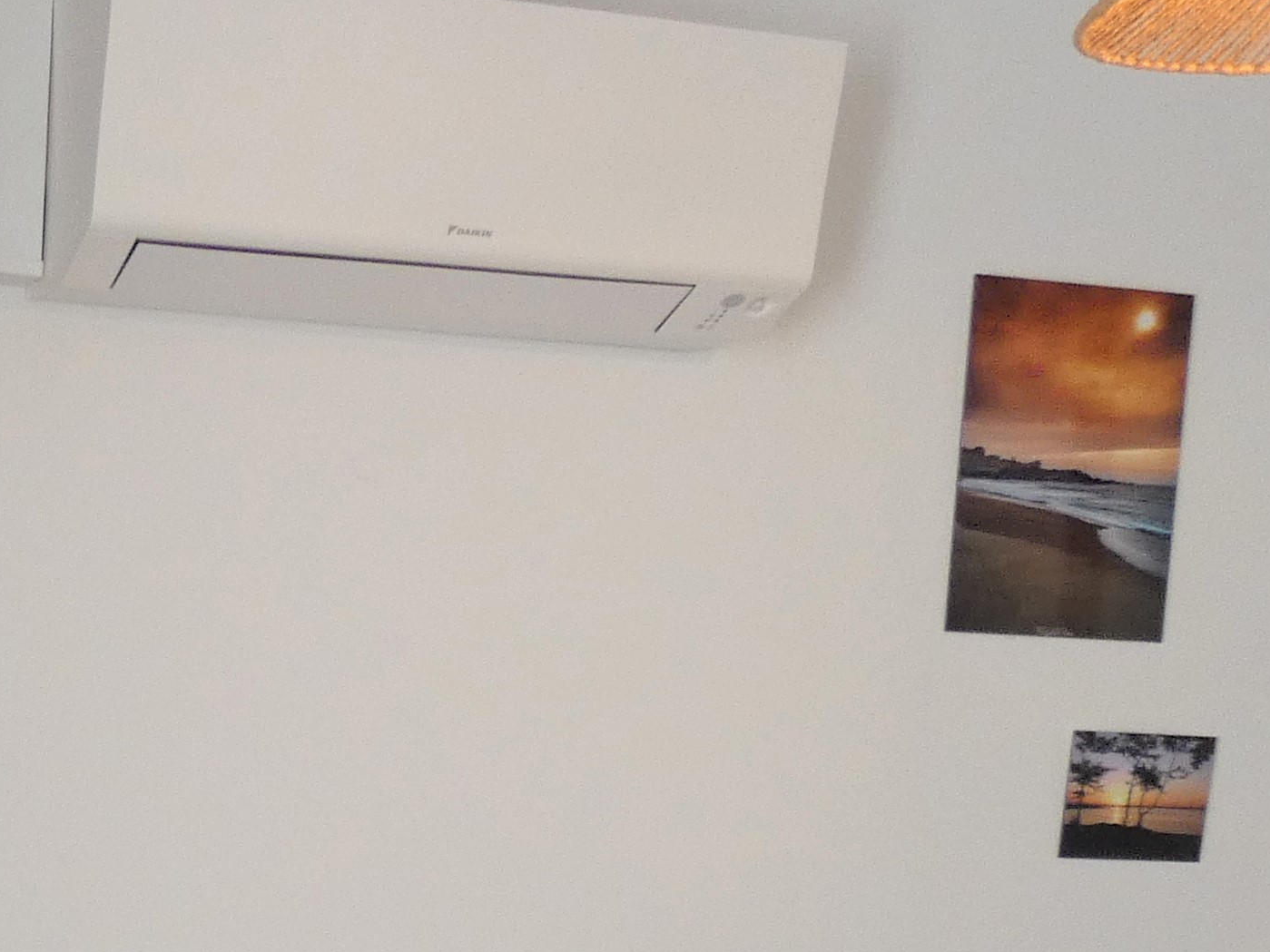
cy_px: 996
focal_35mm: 70
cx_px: -40
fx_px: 2568
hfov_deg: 26.1
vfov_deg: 20.2
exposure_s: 1/60
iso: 125
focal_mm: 3.6
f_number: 2.8
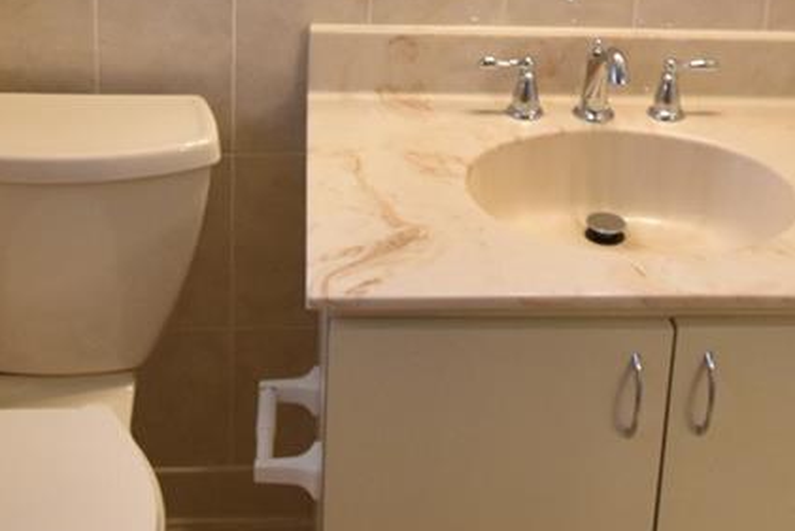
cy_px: -108
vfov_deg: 22.0
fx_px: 1259
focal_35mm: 57
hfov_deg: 35.0
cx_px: 404
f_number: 3.5
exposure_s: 1/90
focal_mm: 10
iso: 800
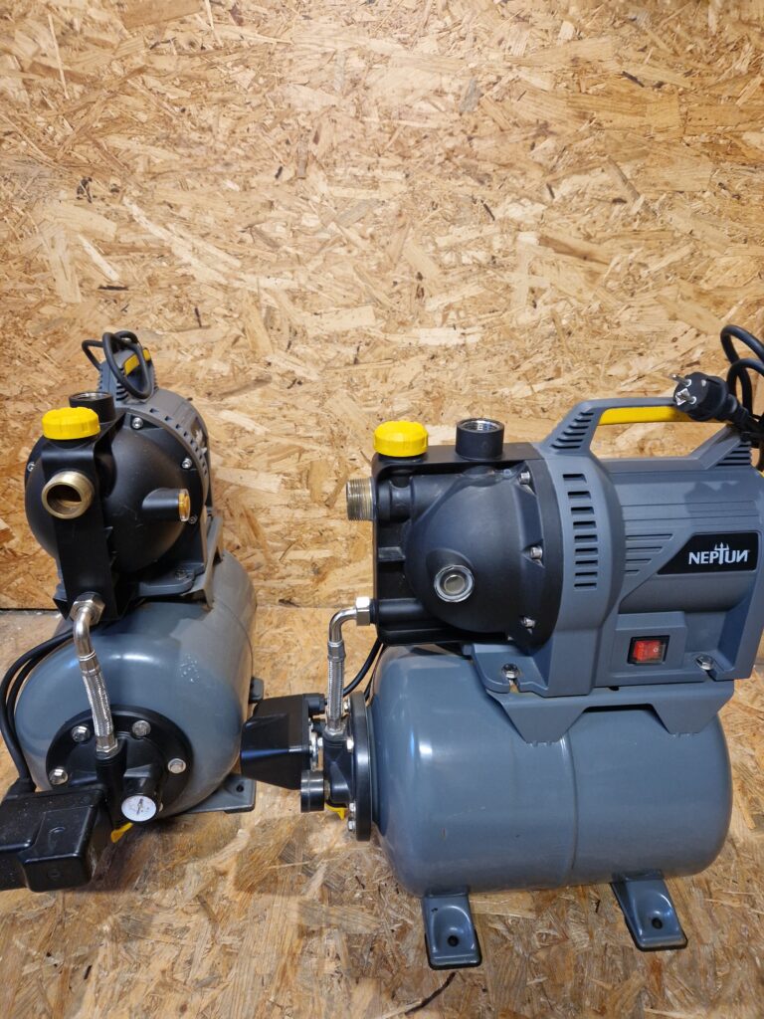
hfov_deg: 58.9
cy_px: 510
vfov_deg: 73.9
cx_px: 382
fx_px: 677
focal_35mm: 23
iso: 80
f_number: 1.8
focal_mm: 5.4
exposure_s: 1/100
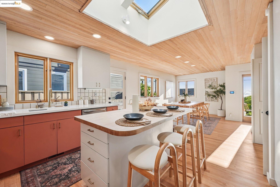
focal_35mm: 14
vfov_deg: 81.2
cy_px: 94
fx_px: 109
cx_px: 140
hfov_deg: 104.3
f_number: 8
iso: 640
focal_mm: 14
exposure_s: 1/125
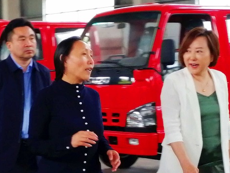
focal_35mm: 99
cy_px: 87
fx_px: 658
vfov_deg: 15.0
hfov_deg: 19.7
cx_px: 62
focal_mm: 3.6
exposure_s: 1/50
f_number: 1.8
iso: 100
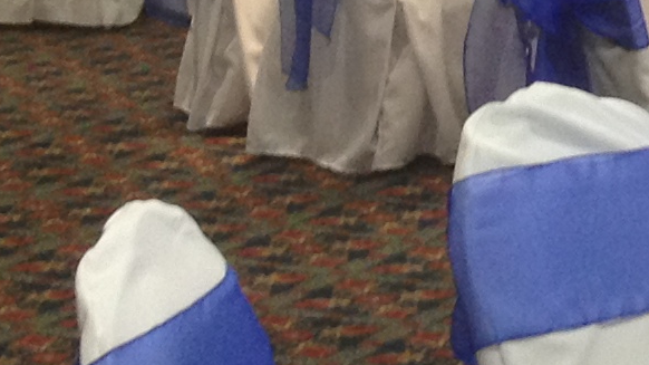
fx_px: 3682
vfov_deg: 5.6
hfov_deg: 9.5
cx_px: 1263
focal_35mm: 214
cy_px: -131
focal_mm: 4.28
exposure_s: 1/20
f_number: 2.4
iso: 100
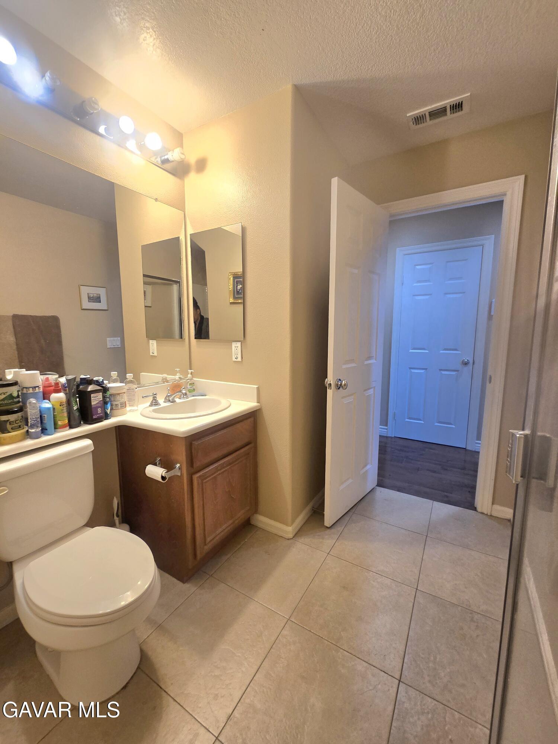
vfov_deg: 106.2
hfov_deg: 89.9
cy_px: 372
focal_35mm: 13
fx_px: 279
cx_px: 279
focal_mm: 2.2
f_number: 2.2
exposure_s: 1/60.2
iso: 125
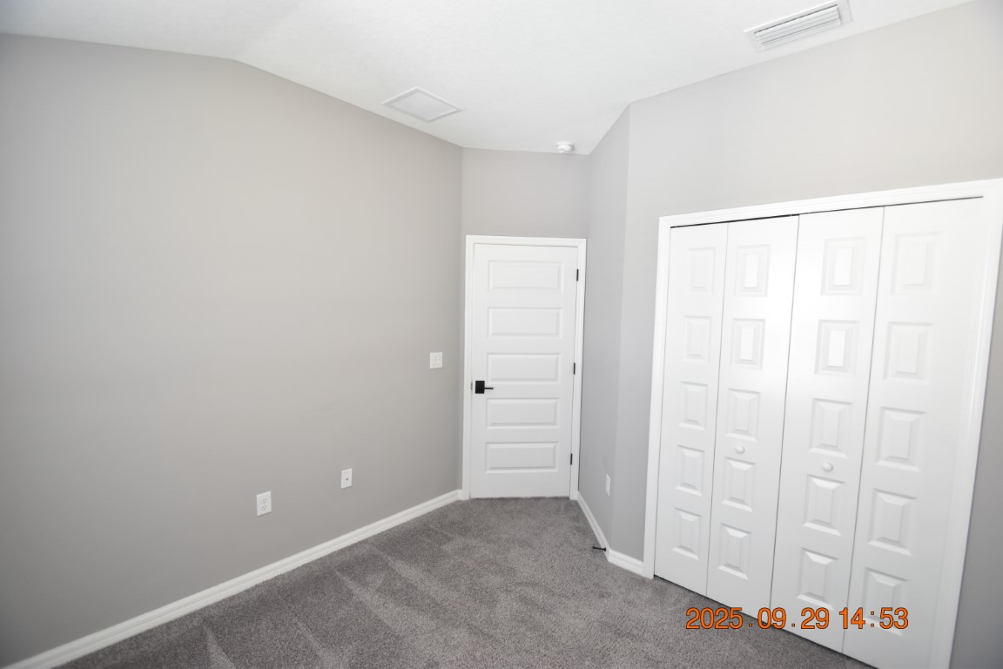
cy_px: 334
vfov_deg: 77.3
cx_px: 502
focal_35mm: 15
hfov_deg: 100.4
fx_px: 418
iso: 800
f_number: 3.5
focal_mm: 10
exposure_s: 1/20
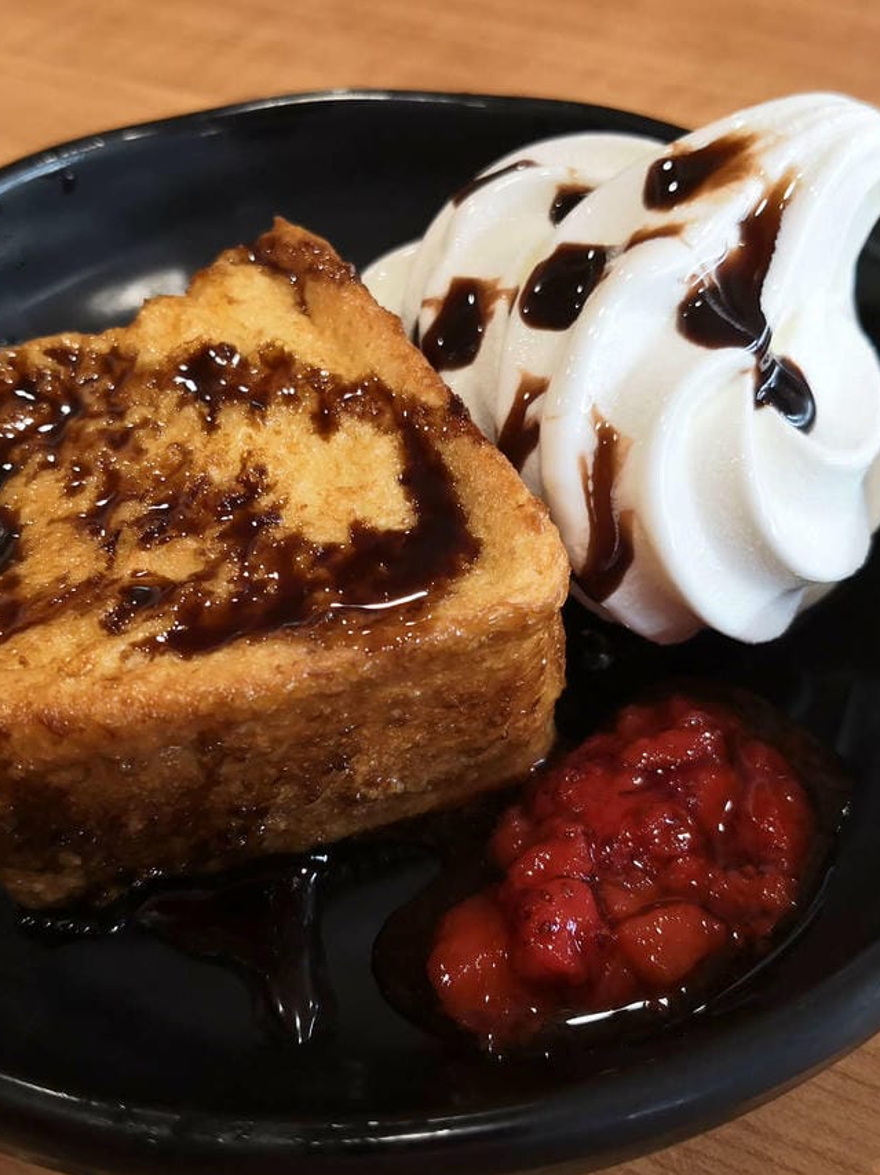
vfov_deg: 49.0
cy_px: 595
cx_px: 456
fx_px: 1289
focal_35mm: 38
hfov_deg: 37.7
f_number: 1.6
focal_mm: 3.95
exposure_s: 1/60
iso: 125
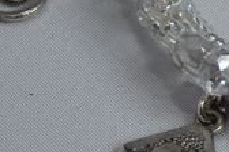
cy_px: 7
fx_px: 1666
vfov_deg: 5.2
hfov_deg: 7.7
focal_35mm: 262
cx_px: 367
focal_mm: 11.9
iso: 125
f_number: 4.4
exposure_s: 1/100
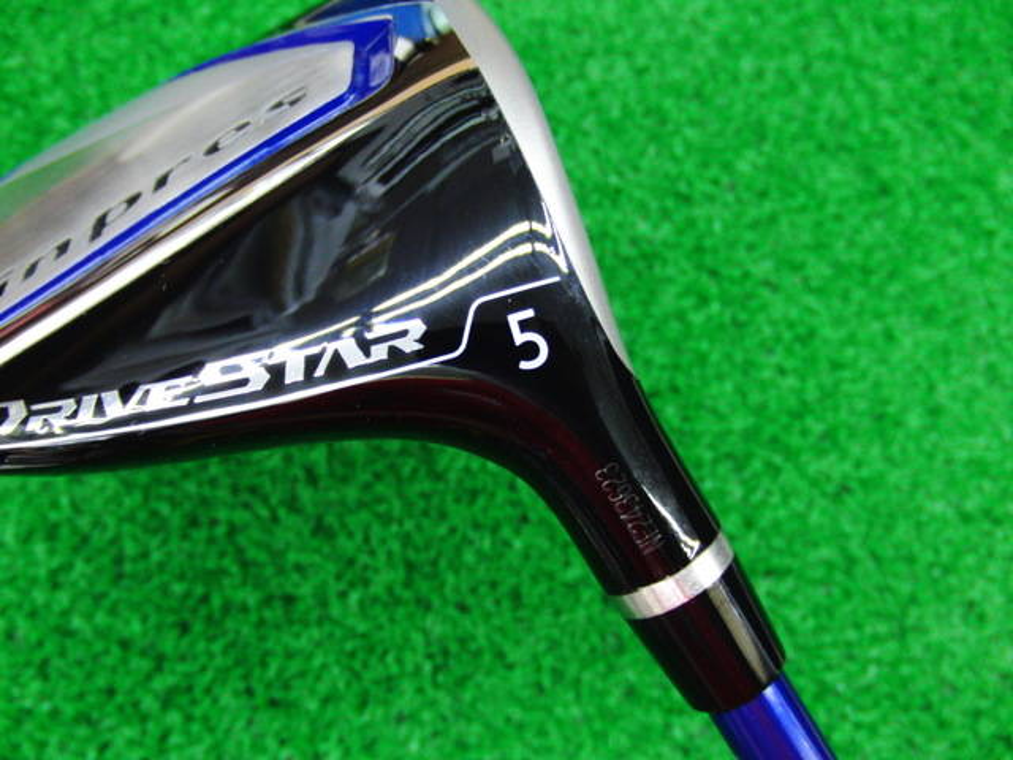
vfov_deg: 38.7
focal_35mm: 37
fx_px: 1083
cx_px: 506
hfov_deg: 50.1
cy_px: 380
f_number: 3.6
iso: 400
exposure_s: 1/25
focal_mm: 6.42
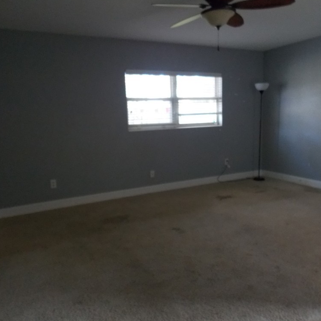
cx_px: 161
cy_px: 159
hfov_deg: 55.6
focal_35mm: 29
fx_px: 304
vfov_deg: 55.6
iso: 320
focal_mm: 4.3
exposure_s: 1/30
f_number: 3.1
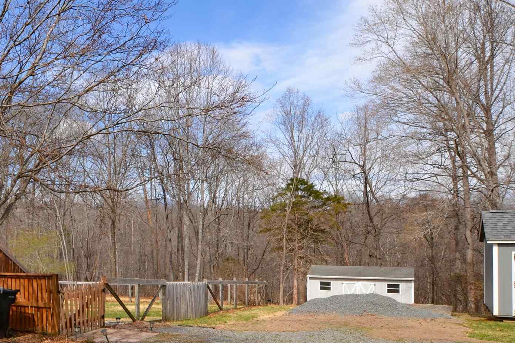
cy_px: 222
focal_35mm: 33
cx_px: 12
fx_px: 472
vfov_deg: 39.6
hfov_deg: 48.3
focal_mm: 10
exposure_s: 1/250
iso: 100
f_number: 8
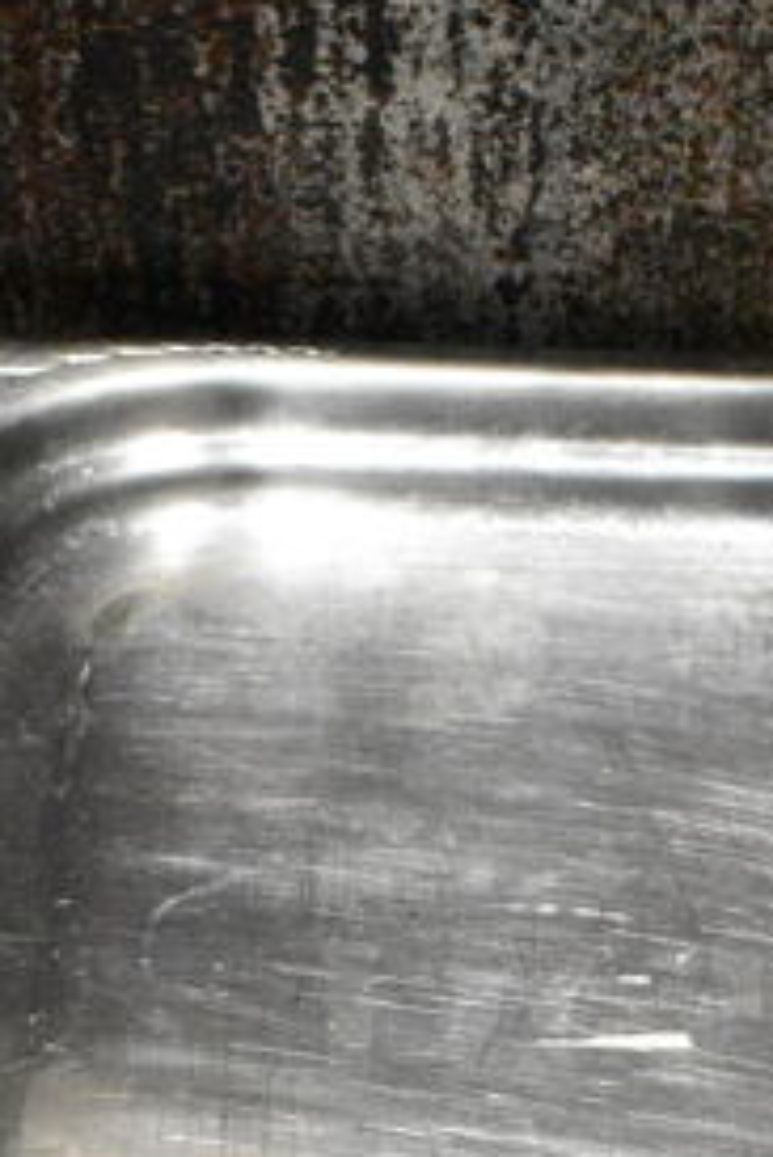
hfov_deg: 10.5
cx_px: 604
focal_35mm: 130
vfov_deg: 15.6
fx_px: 4181
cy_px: 1045
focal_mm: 26
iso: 6400
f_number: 8
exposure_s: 1/400
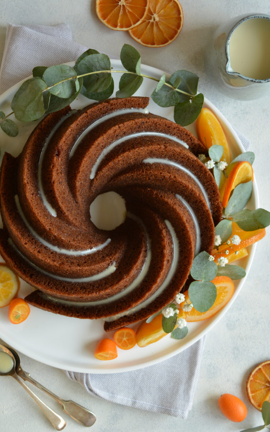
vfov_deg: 24.5
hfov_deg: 15.5
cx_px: 132
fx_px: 995
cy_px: 216
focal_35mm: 85
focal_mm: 55
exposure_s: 1/40
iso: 200
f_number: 6.3
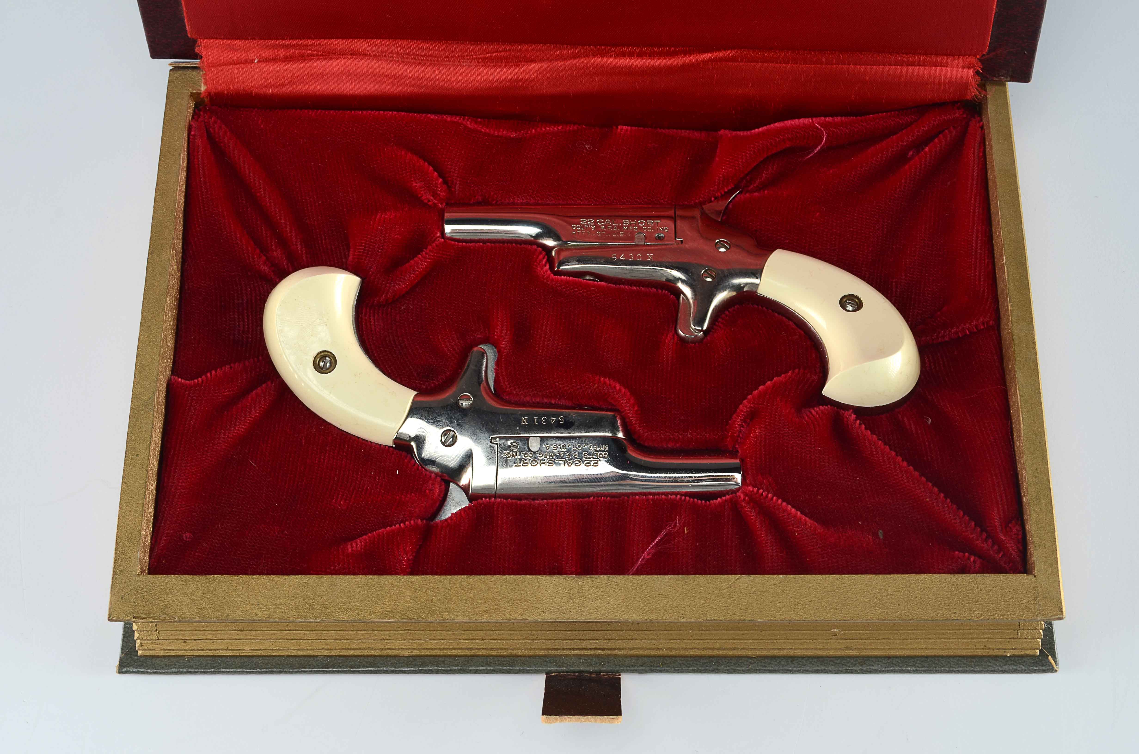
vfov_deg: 23.7
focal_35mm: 57
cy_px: 377
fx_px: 1800
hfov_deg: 35.1
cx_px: 570
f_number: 13
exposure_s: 1/80
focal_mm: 38
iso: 100
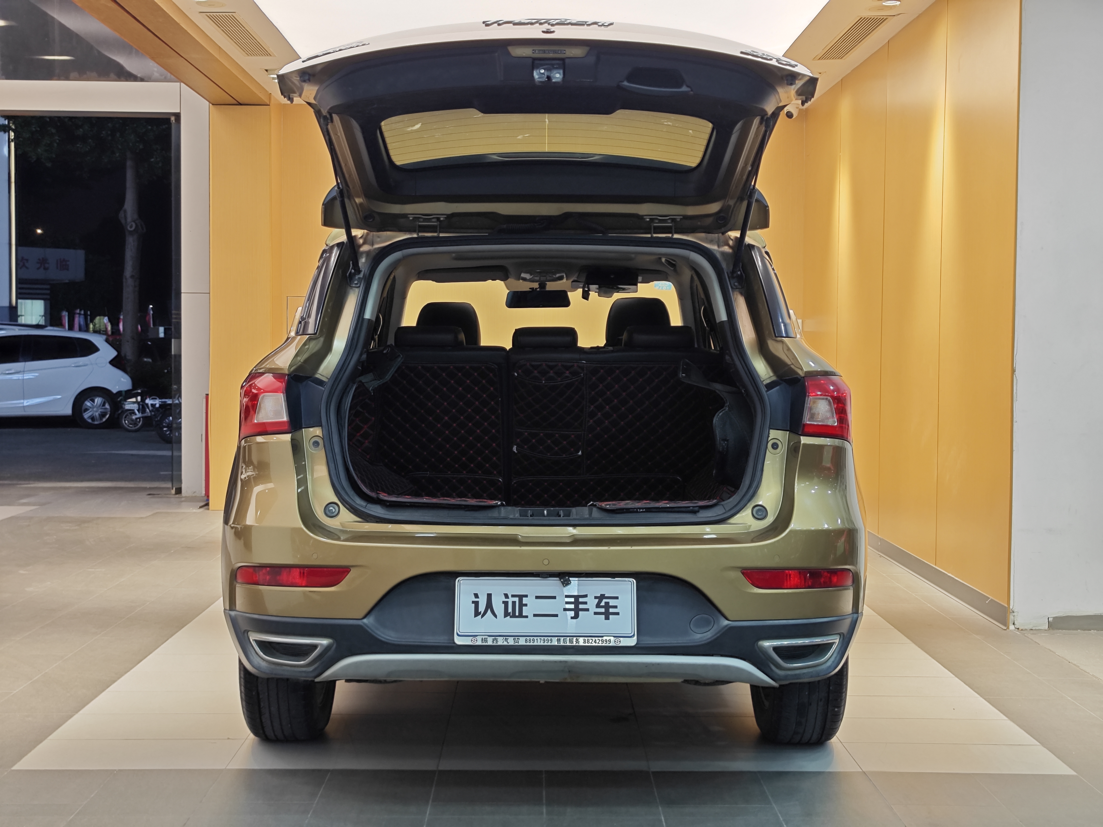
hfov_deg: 41.2
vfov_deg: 31.5
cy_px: 414
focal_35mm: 46
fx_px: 1466
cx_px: 552
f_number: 1.9
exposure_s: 1/56.4
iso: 80
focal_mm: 8.7
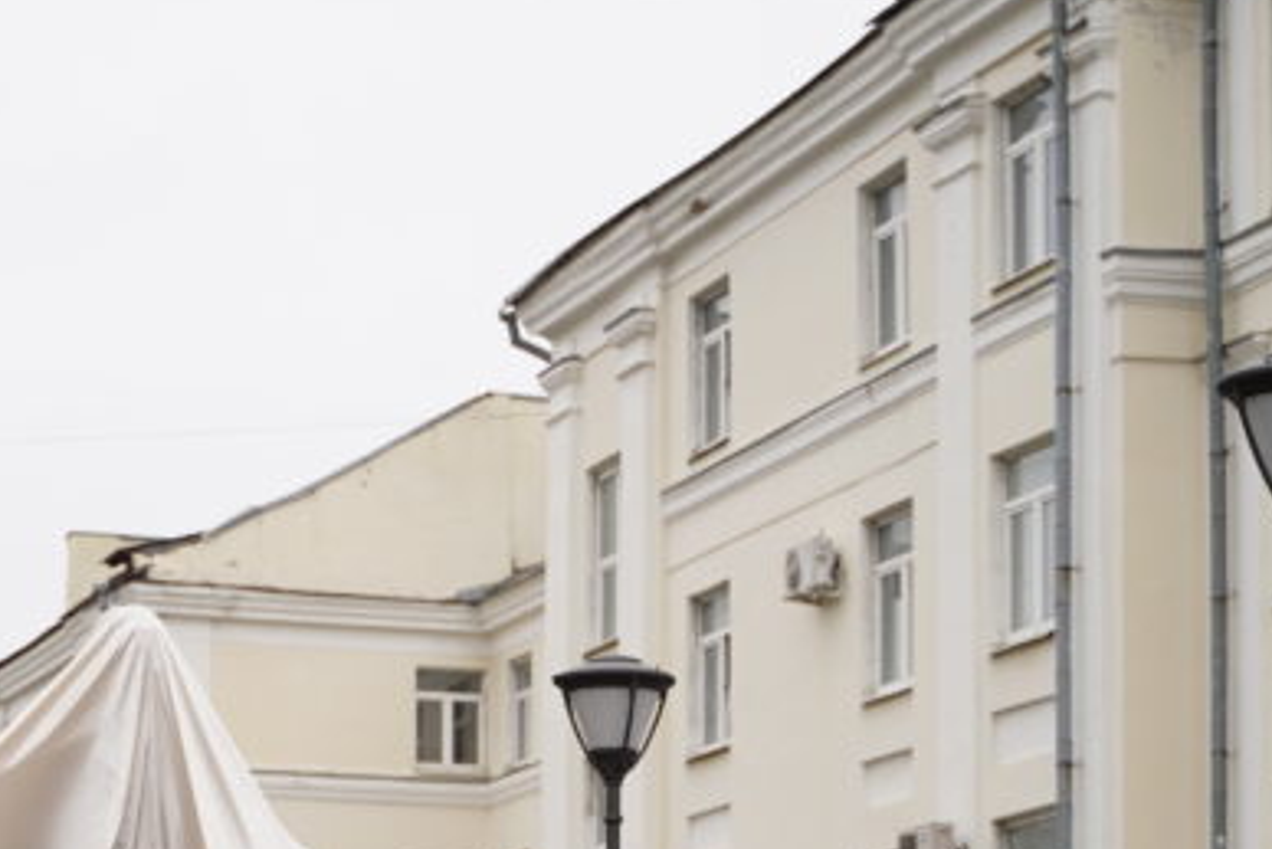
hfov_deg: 17.4
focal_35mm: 116
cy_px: 1018
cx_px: 131
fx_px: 4100
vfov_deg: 11.6
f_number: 2.8
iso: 200
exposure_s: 1/800
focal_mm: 44
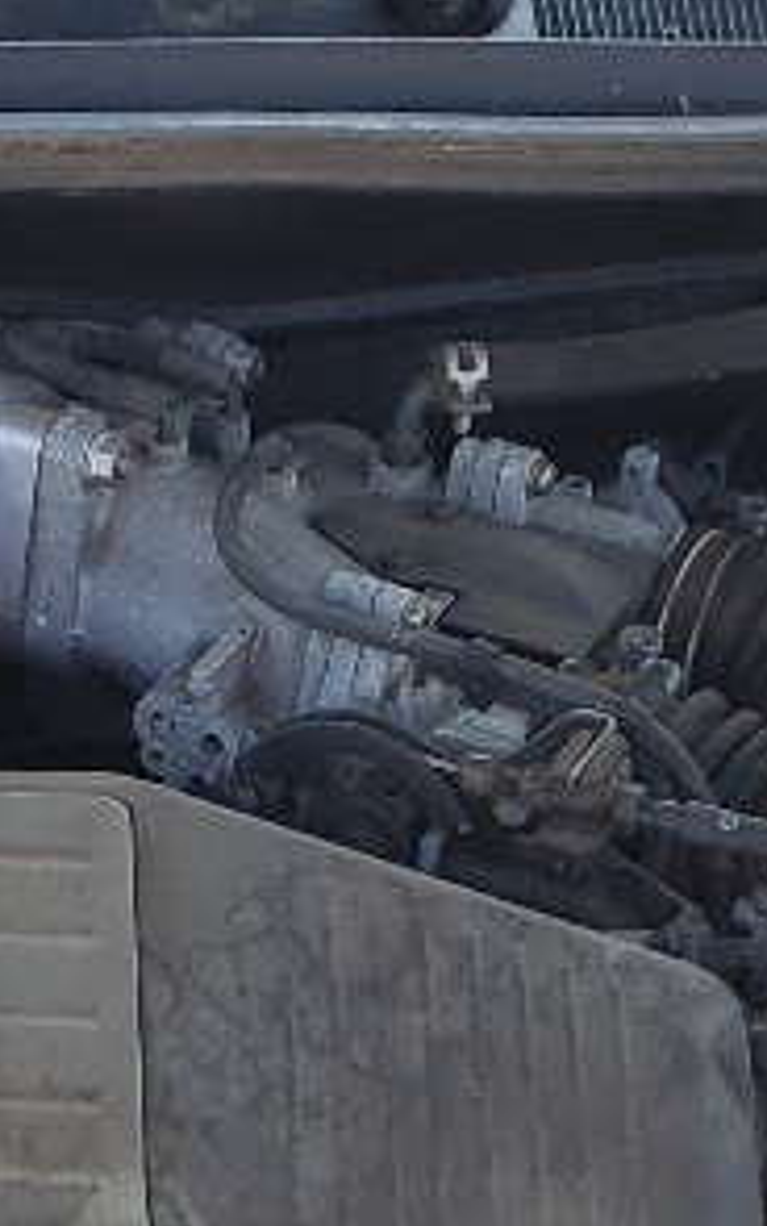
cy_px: 1864
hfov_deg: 8.7
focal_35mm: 150
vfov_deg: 13.1
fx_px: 5012
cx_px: -8
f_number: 1.5
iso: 50
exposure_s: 1/400
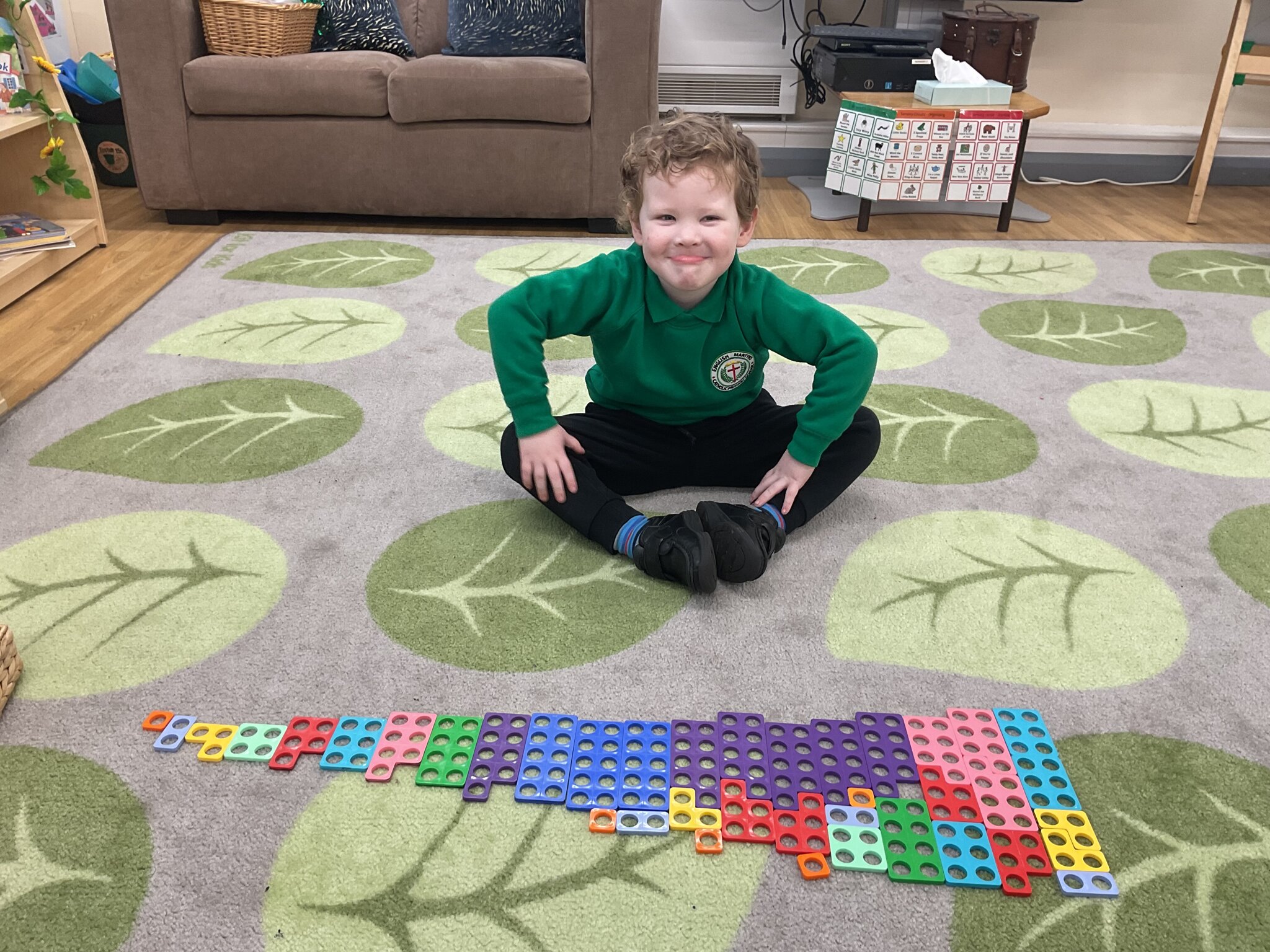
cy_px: 476
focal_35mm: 29
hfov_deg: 61.7
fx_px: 1064
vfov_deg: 48.2
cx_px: 635
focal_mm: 3
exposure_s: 1/50
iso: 40
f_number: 1.8
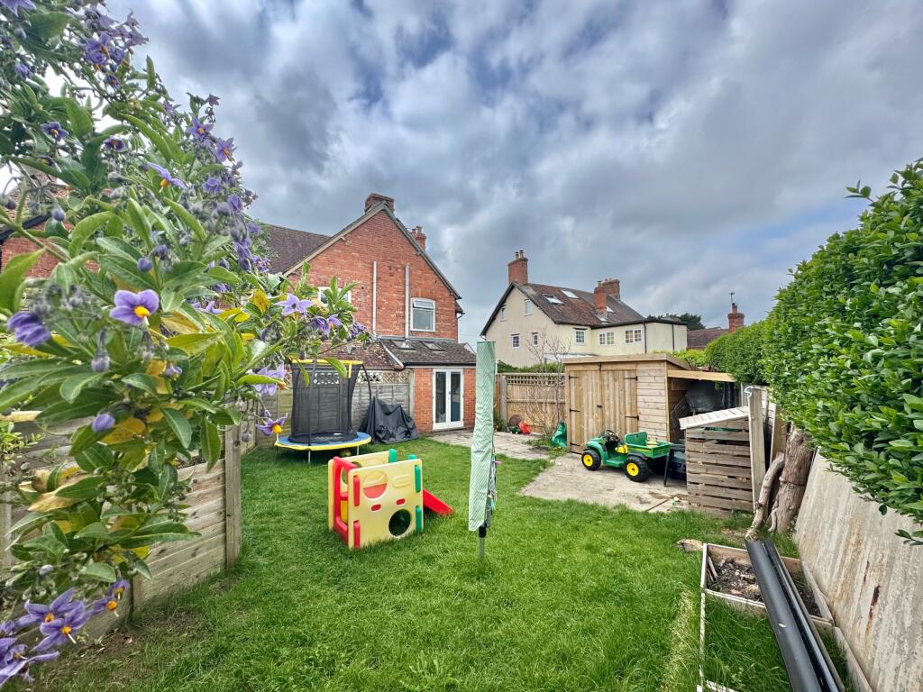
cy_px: 346
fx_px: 373
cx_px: 462
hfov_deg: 102.1
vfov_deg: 85.7
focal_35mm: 14
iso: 40
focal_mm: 2.22
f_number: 2.2
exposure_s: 1/1709
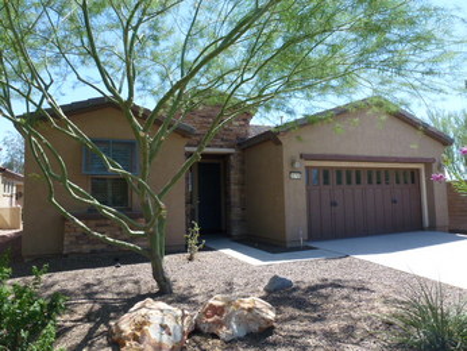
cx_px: 234
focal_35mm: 24
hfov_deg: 71.6
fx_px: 324
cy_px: 176
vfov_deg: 56.9
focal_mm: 4.3
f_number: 4
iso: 100
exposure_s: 1/320
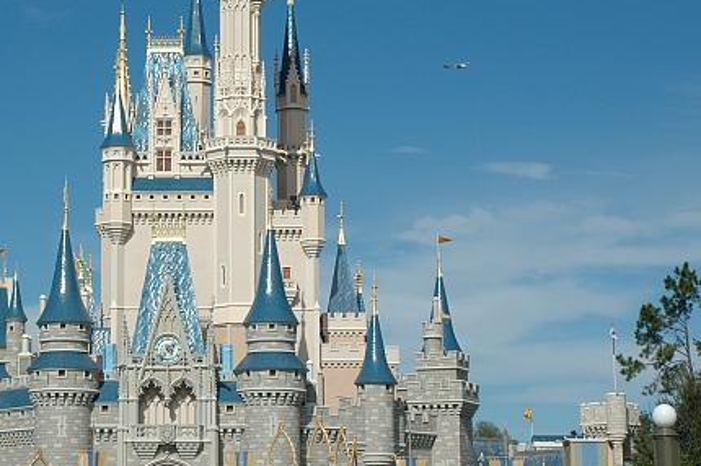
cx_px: 222
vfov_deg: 12.9
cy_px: 165
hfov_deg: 19.2
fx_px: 2062
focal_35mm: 106
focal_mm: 38
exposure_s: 1/500
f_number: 11
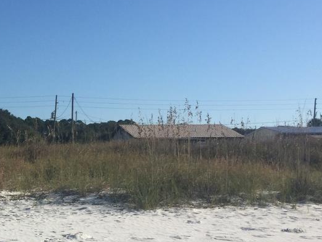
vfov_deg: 20.6
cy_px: 169
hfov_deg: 25.7
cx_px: -19
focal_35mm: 71
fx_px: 660
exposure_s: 1/3300
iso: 32
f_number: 2.2
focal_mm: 4.15
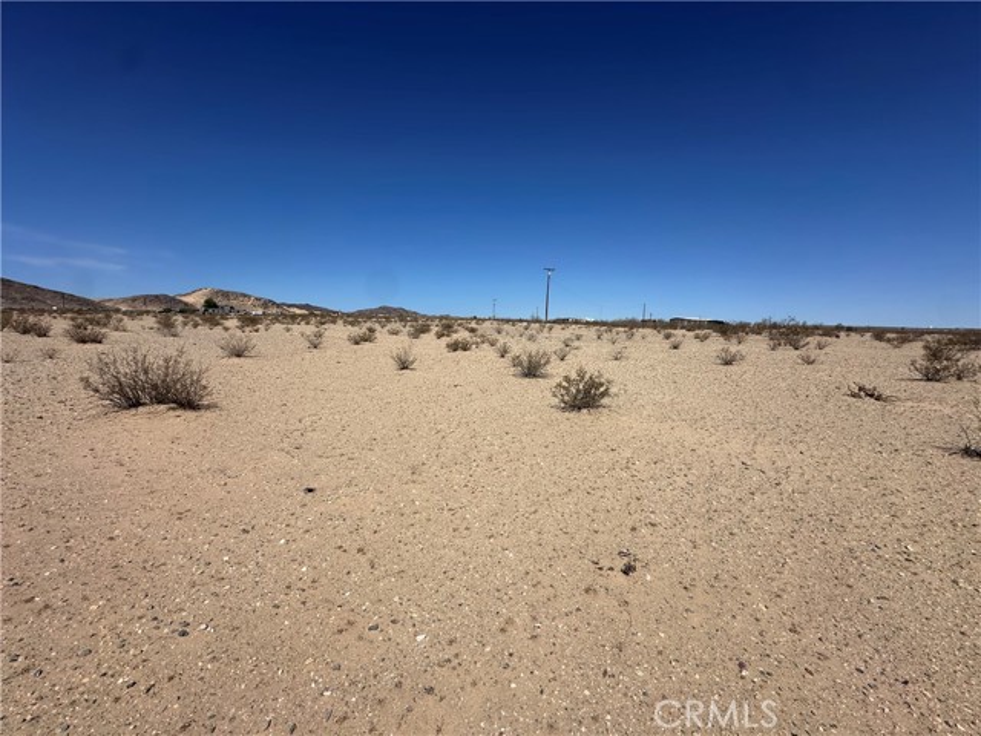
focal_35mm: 14
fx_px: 397
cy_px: 368
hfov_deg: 102.1
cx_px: 490
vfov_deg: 85.7
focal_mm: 2.22
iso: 50
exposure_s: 1/5814
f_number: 2.2
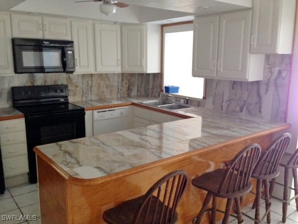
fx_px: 284
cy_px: 112
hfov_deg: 55.4
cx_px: 149
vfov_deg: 42.9
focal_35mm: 33
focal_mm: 4.12
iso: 400
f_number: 2.4
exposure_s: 1/15
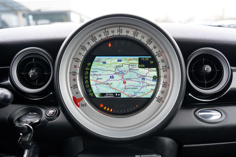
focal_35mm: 24
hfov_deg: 73.8
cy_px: 78
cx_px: 118
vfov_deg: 53.1
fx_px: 157
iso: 1250
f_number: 4
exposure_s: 1/160
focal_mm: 24
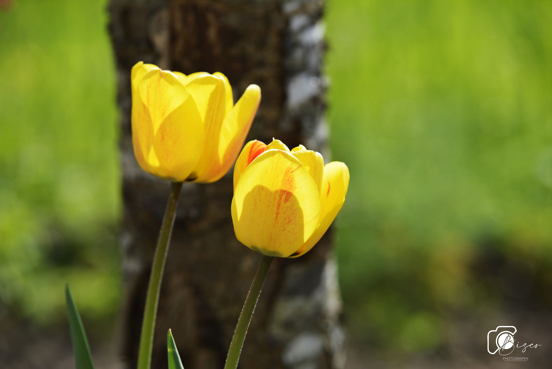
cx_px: 276
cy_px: 184
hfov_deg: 15.2
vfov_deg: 10.2
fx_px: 2071
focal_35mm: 135
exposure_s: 1/400
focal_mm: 135
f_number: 6.3
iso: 100
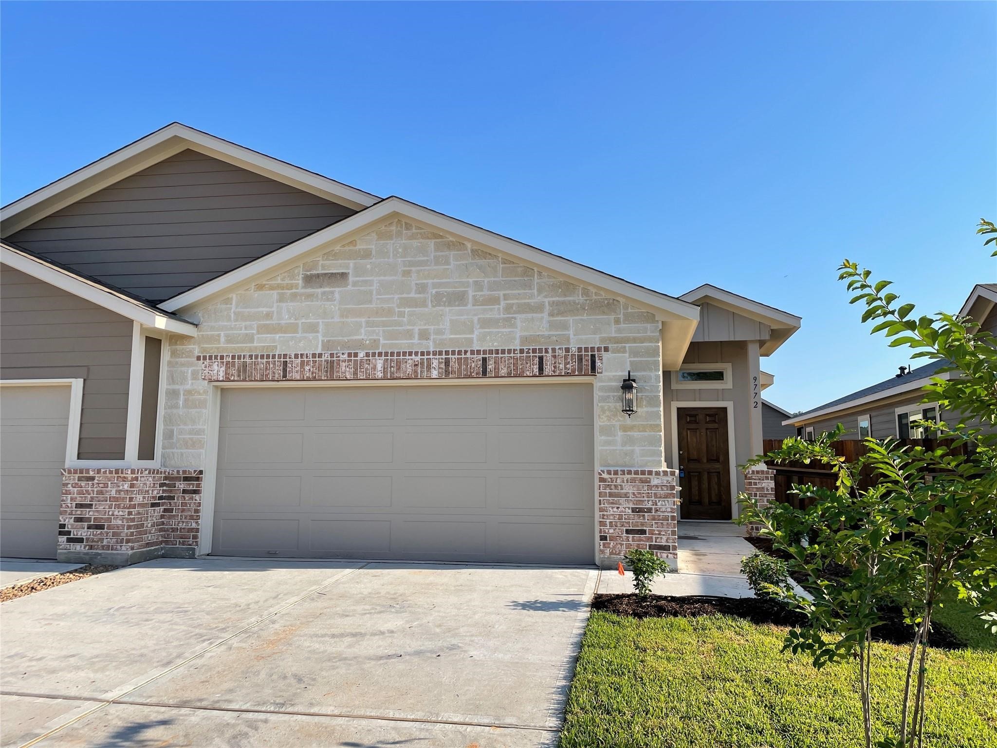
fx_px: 749
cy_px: 374
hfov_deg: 67.3
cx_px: 498
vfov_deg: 53.1
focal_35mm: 26
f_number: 1.6
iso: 32
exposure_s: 1/2398
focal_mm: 4.2
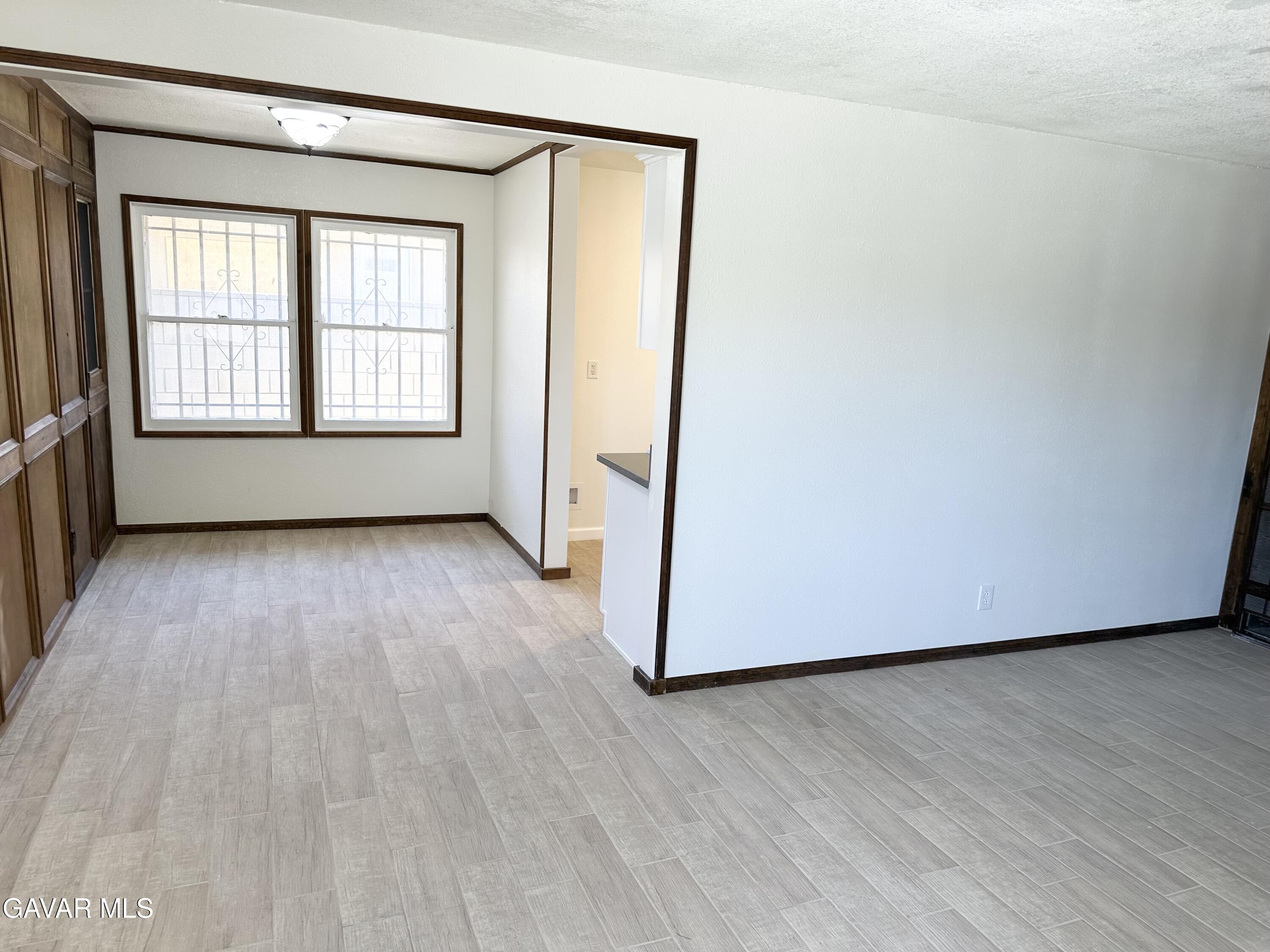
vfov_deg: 56.8
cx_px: 635
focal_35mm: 24
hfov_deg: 71.6
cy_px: 476
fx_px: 881
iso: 100
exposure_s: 1/120
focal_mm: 6.86
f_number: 1.78
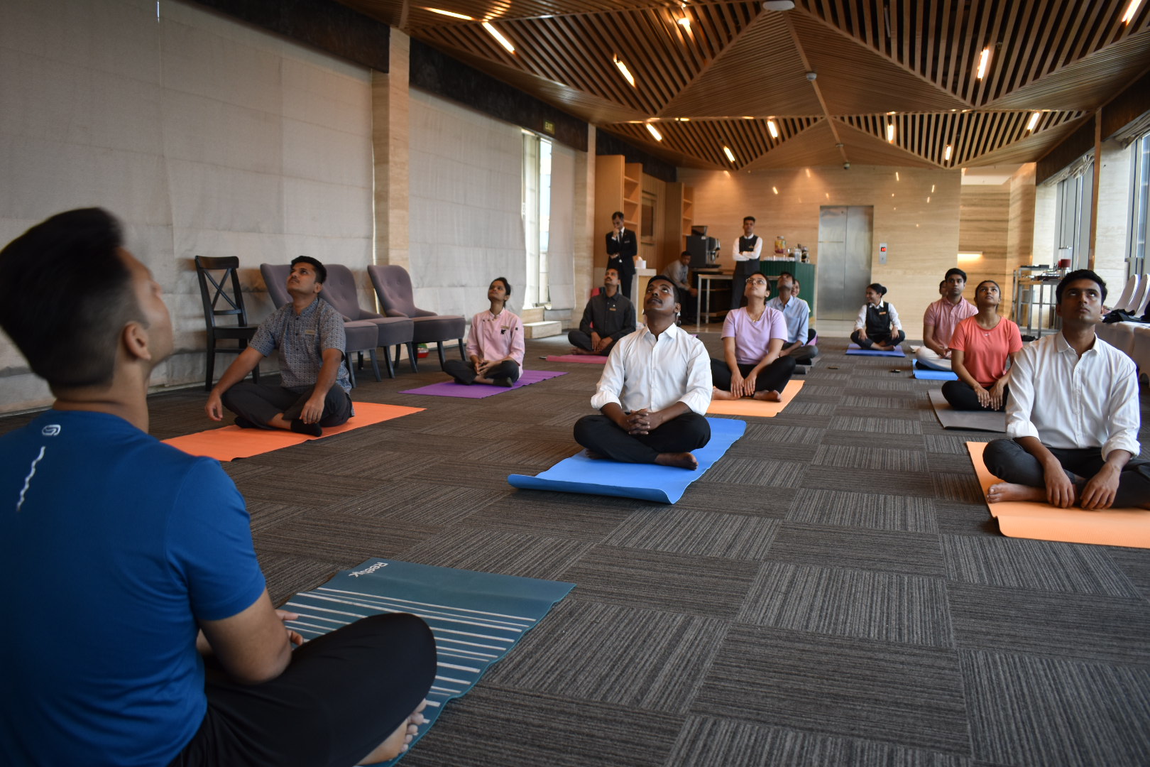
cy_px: 384
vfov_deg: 47.9
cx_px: 575
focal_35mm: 27
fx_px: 862
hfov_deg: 67.4
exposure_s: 1/30
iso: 360
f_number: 3.5
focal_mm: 18
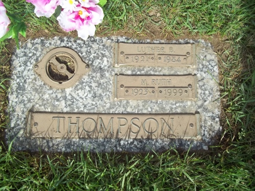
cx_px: 128
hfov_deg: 56.8
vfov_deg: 44.2
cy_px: 96
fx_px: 236
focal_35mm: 32
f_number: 8.8
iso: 64
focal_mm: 5.7
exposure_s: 1/80
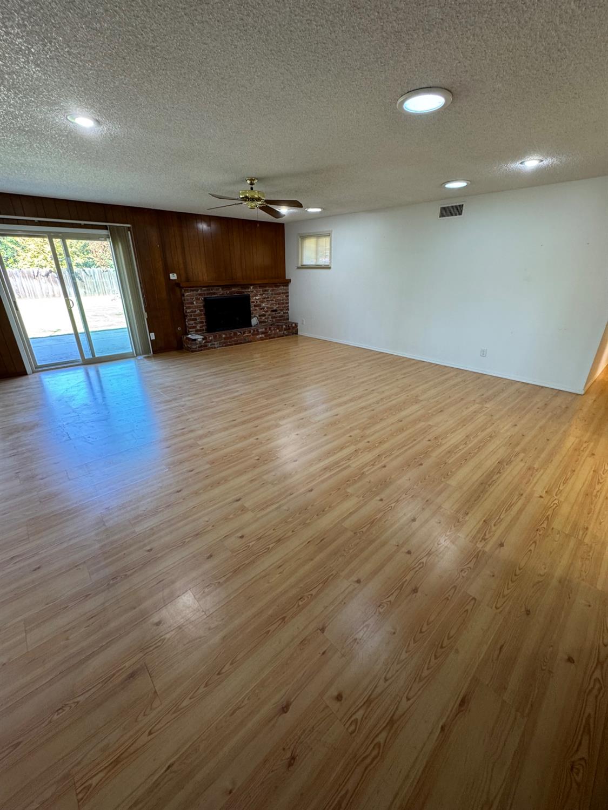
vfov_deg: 102.1
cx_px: 304
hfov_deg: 85.7
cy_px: 405
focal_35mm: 14
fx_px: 328
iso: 200
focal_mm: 2.22
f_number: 2.2
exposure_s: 1/60
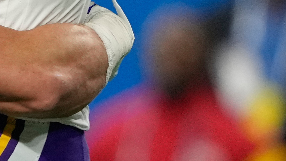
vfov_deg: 0.4
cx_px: -217
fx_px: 21826
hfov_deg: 0.8
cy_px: 162
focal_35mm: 2878
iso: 2000
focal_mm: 400
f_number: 2.8
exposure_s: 1/2000
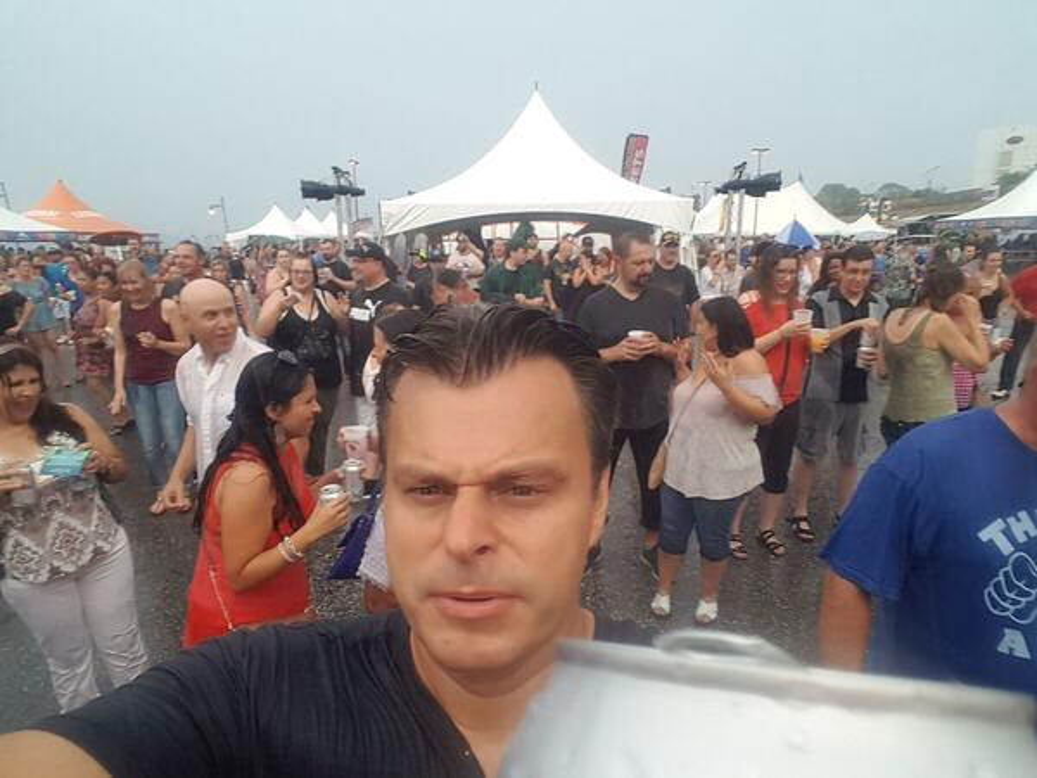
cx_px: 518
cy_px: 389
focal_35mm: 21
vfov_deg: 63.4
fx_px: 629
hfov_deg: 79.0
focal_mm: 2.1
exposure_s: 1/100
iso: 64
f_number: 1.7
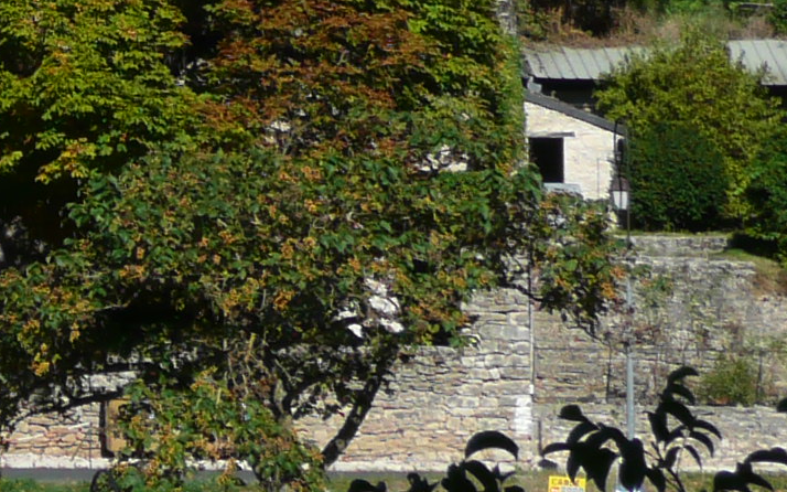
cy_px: -320
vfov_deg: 4.3
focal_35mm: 301
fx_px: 6455
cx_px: -457
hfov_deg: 6.9
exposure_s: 1/640
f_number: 4.6
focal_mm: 11.8
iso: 100
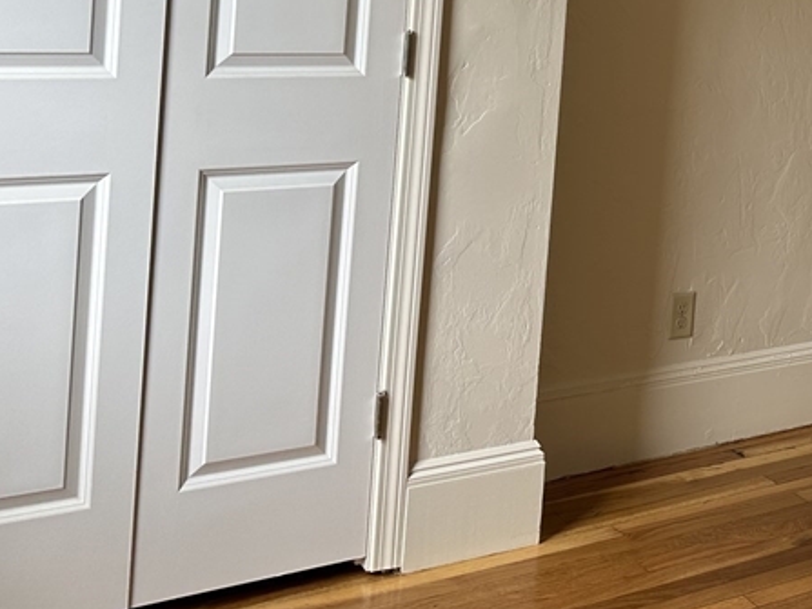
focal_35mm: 55
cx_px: 718
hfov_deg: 33.3
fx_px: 1290
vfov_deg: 24.8
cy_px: -55
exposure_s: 1/192
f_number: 1.78
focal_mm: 6.86
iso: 64
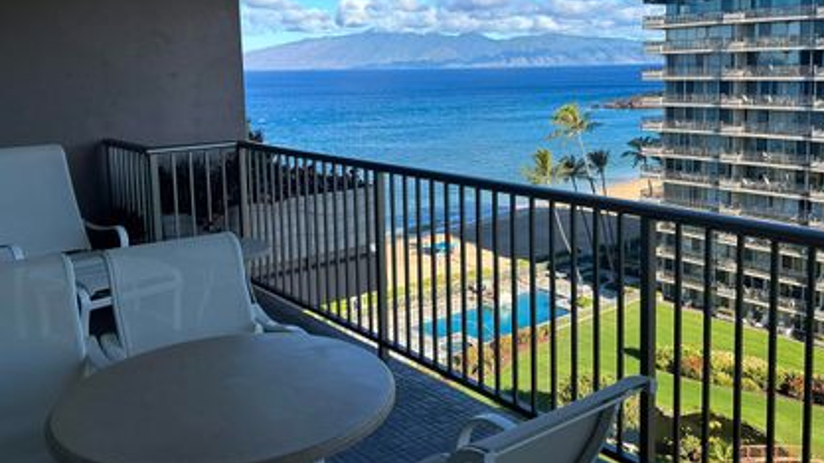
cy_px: 143
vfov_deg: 34.2
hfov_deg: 57.9
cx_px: 460
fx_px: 742
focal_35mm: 34
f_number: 1.5
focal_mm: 5.7
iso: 50
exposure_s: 1/2404
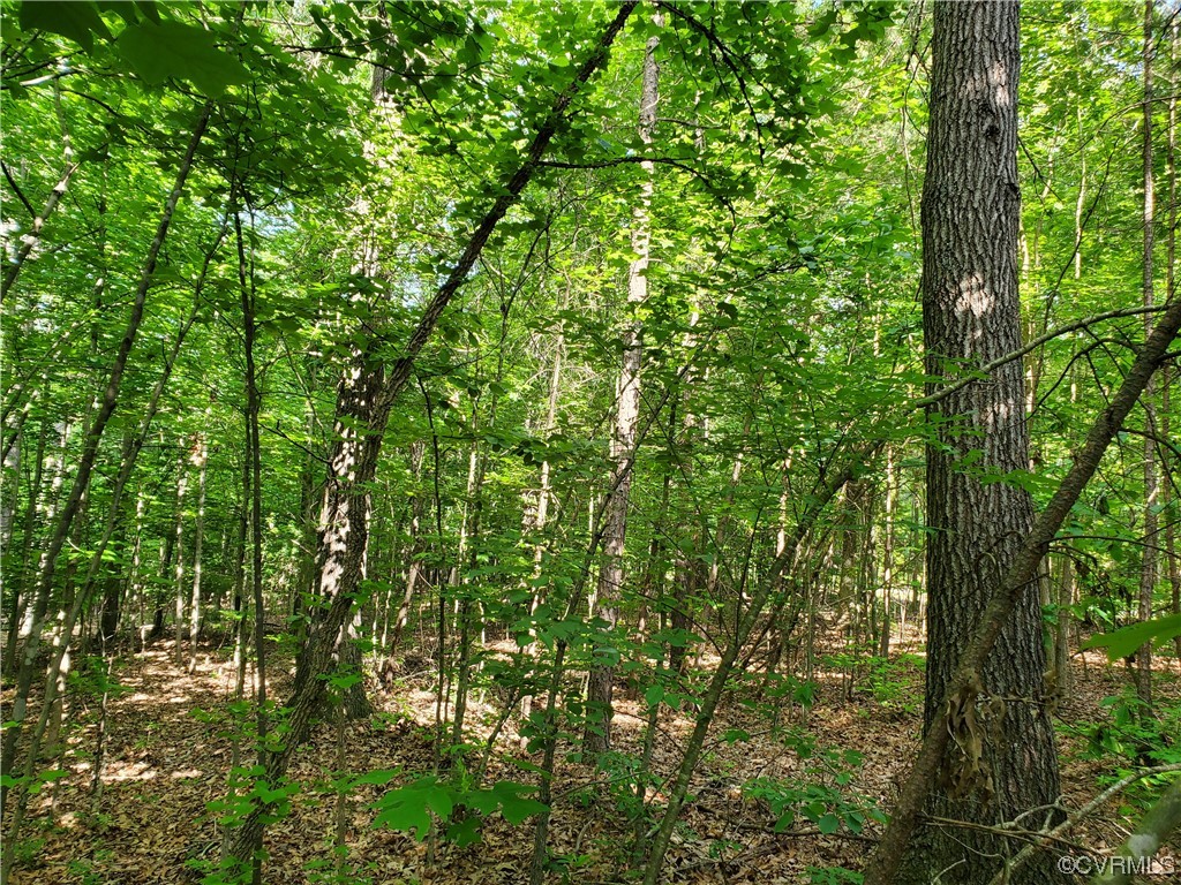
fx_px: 887
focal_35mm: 26
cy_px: 442
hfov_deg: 67.3
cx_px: 590
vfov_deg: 53.1
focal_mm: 4.3
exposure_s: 1/120
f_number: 2.4
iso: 100
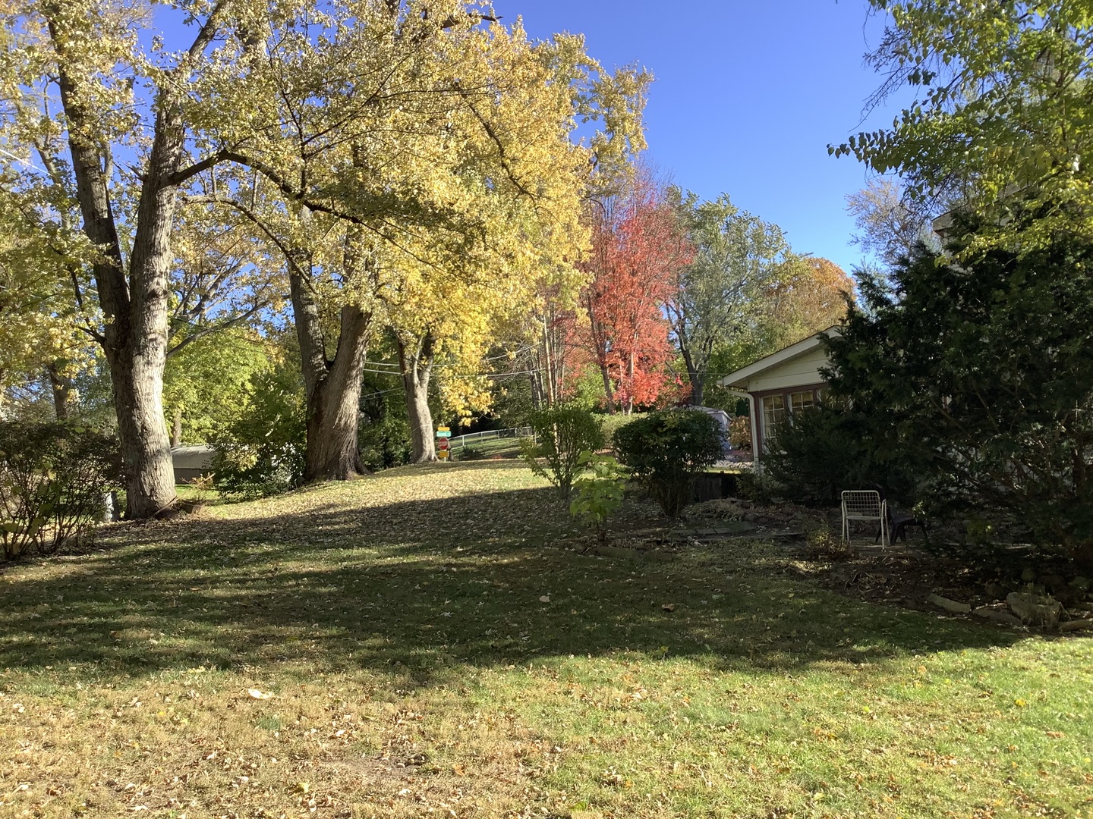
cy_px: 410
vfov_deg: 45.4
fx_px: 979
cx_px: 546
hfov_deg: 58.4
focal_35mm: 31
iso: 25
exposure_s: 1/381
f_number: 2.4
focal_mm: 3.3
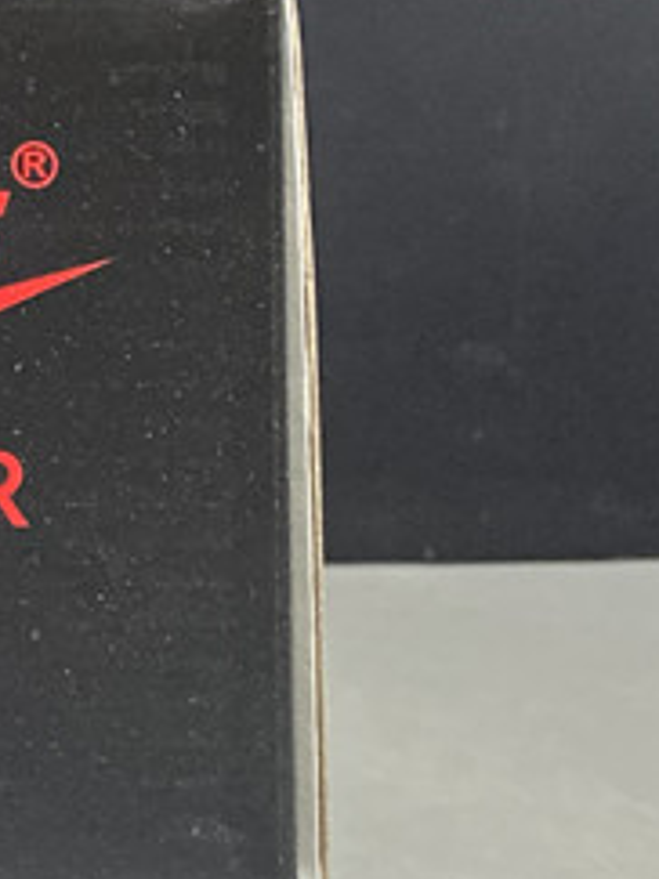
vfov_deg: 17.9
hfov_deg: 11.3
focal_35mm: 107
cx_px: -956
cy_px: 0
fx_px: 2718
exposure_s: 1/33
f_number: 1.8
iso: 400
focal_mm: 4.25
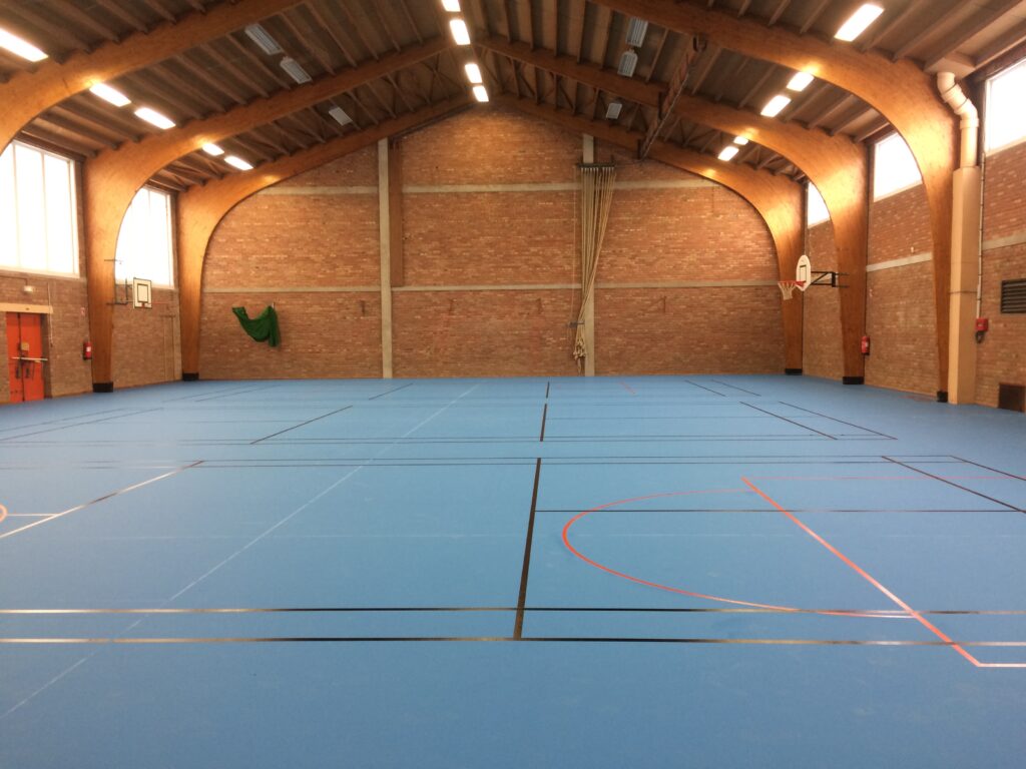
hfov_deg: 61.7
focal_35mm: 29
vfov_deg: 48.2
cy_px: 384
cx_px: 513
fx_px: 860
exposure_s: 1/33
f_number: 2.2
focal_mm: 4.15
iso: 125
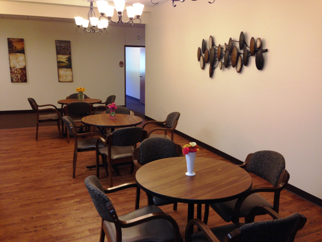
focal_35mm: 33
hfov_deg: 55.4
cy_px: 121
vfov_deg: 42.9
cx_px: 161
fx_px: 307
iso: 80
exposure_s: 1/20
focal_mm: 4.12
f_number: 2.4
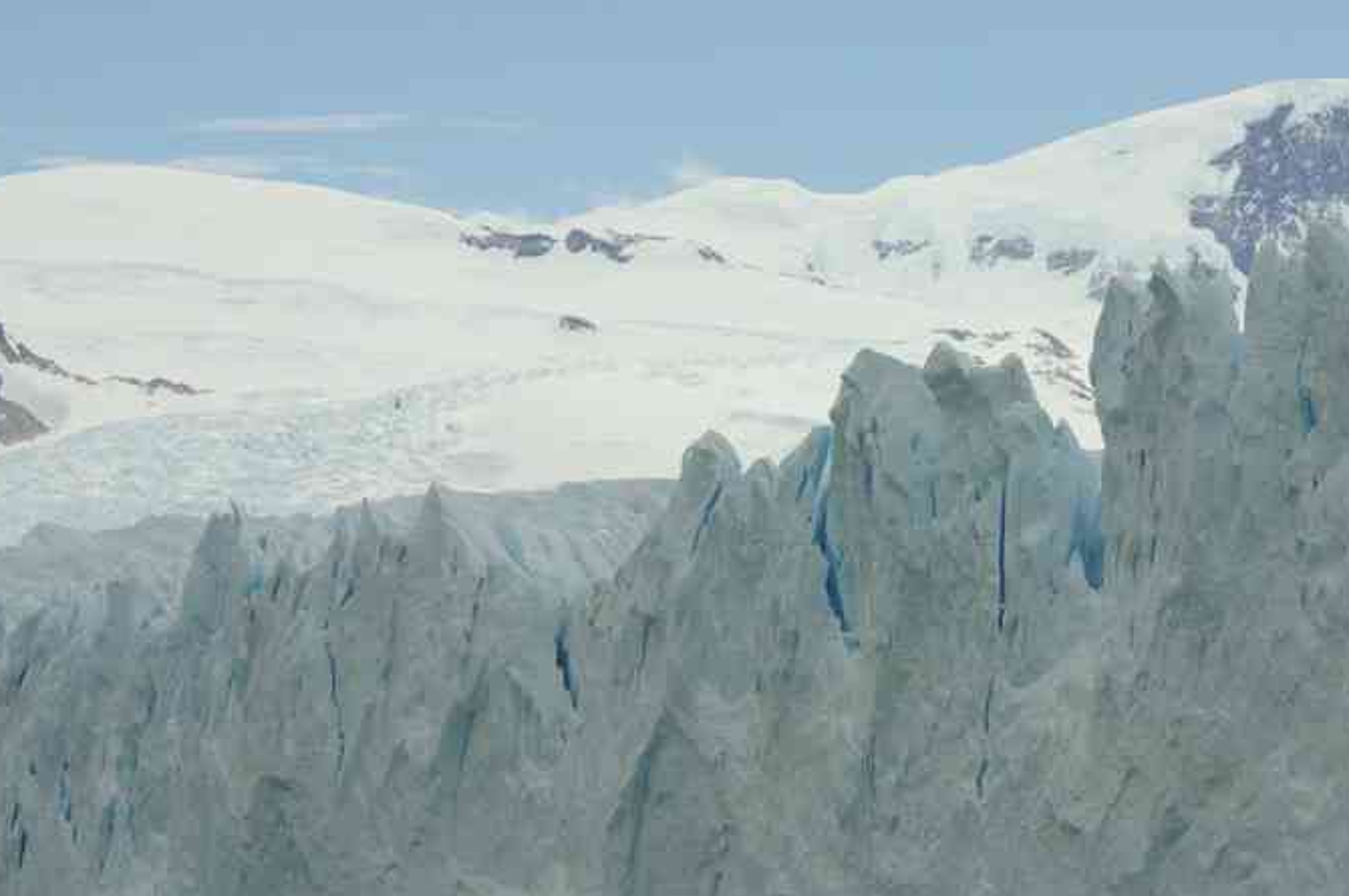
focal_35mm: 191
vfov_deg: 7.2
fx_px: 7139
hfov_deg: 10.8
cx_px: 918
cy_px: 556
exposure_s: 1/350
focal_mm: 85
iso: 100
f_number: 9.5
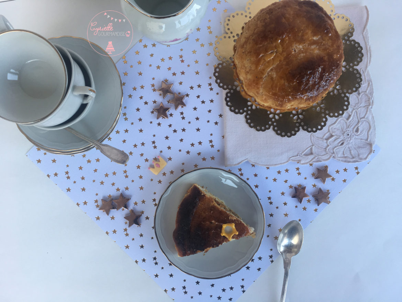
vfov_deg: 48.2
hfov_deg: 61.6
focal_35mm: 29
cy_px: 151
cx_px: 201
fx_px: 337
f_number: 2.2
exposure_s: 1/100
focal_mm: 4.15
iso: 32
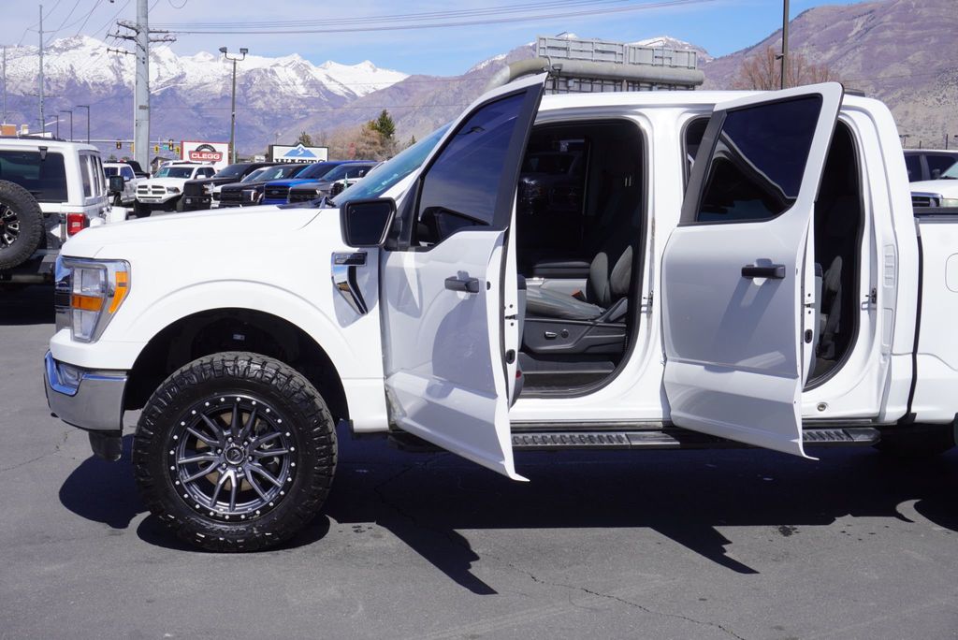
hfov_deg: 39.9
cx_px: 479
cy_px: 320
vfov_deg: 27.3
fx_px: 1318
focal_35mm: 50
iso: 100
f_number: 11
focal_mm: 33
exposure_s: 1/200
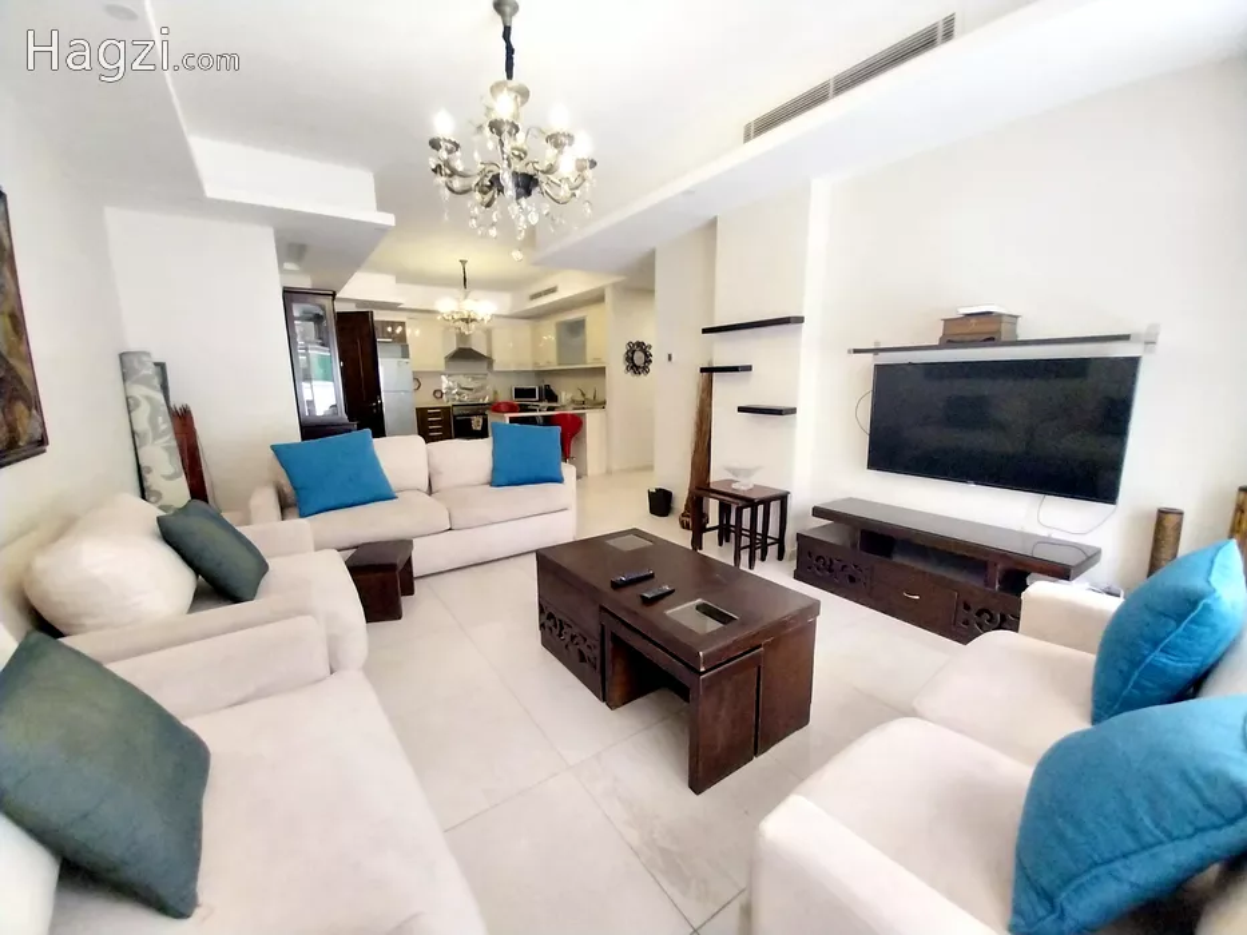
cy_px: 468
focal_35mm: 13
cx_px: 624
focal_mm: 1.3
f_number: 2.2
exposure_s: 1/25
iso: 320
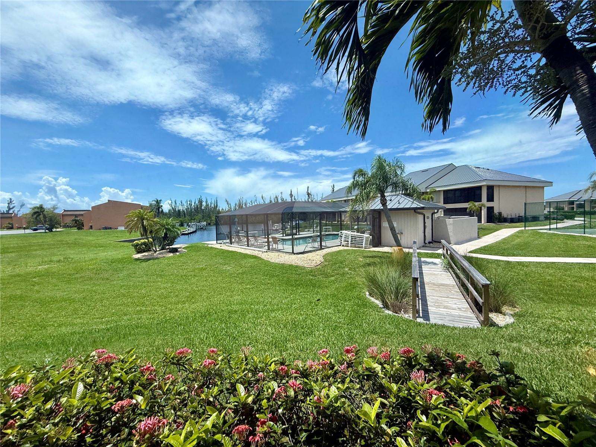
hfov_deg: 102.1
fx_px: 241
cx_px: 298
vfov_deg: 85.7
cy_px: 224
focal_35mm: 14
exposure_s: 1/455
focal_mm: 2.22
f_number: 2.2
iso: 50
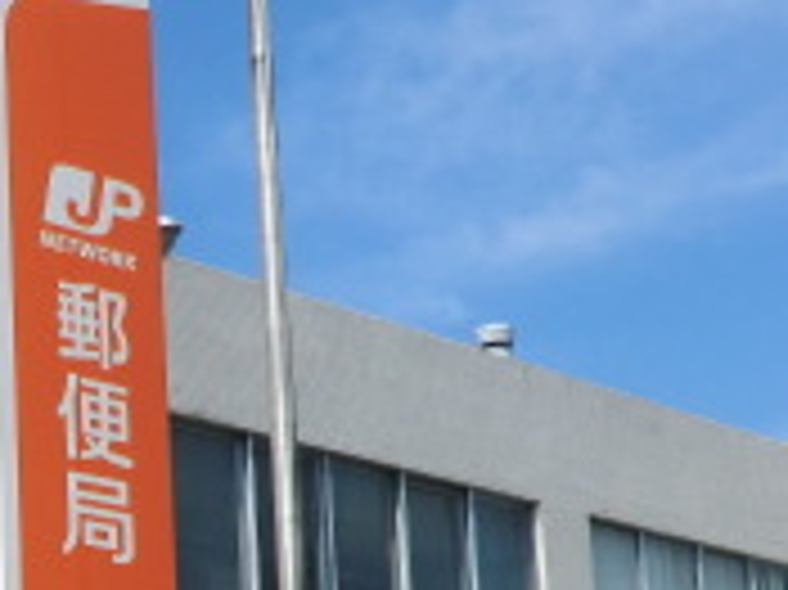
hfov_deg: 21.5
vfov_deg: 15.7
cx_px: -5
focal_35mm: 88
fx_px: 2002
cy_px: 820
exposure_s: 1/250
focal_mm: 4.3
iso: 80
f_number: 7.5
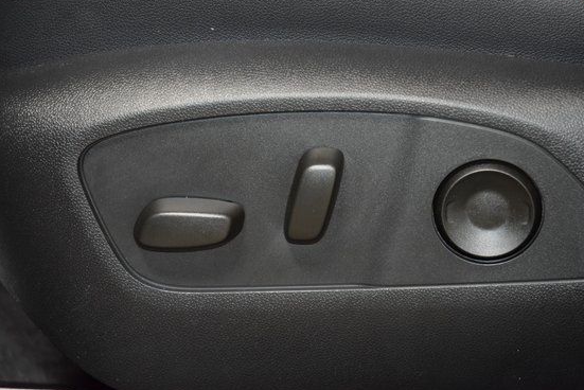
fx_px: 1980
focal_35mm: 122
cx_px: 304
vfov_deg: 11.2
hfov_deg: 16.8
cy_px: 179
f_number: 4.5
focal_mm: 70
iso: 2800
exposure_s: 1/50
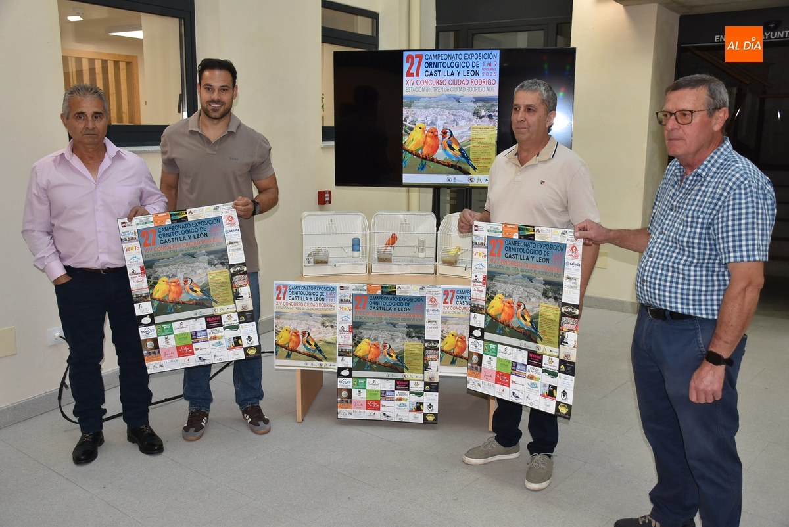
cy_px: 264
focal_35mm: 34
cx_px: 394
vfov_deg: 38.4
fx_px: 757
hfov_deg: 55.1
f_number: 3.8
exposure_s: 1/200
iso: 450
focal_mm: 23
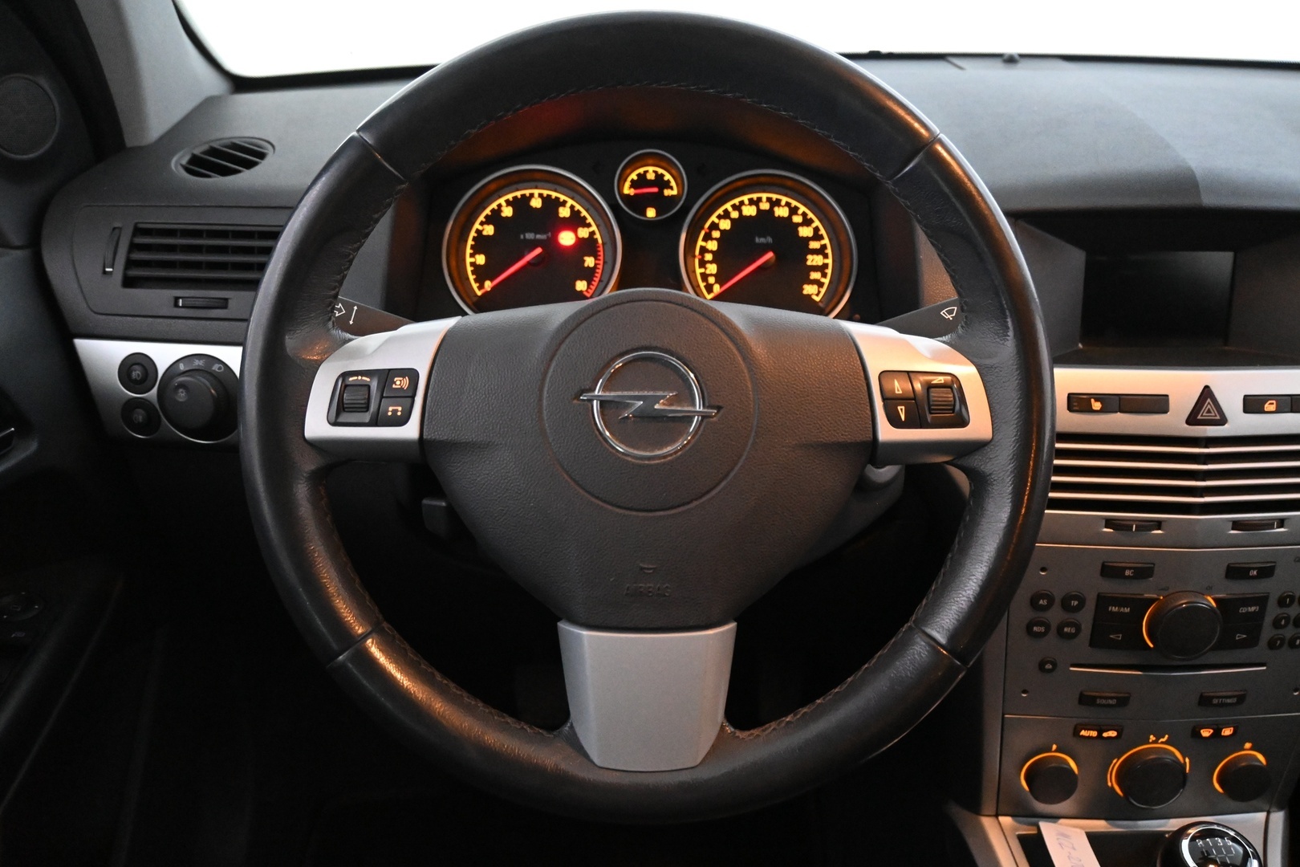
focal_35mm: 34
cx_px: 650
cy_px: 434
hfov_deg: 56.1
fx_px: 1219
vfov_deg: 39.1
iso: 6400
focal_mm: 22.5
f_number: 4
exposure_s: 1/40
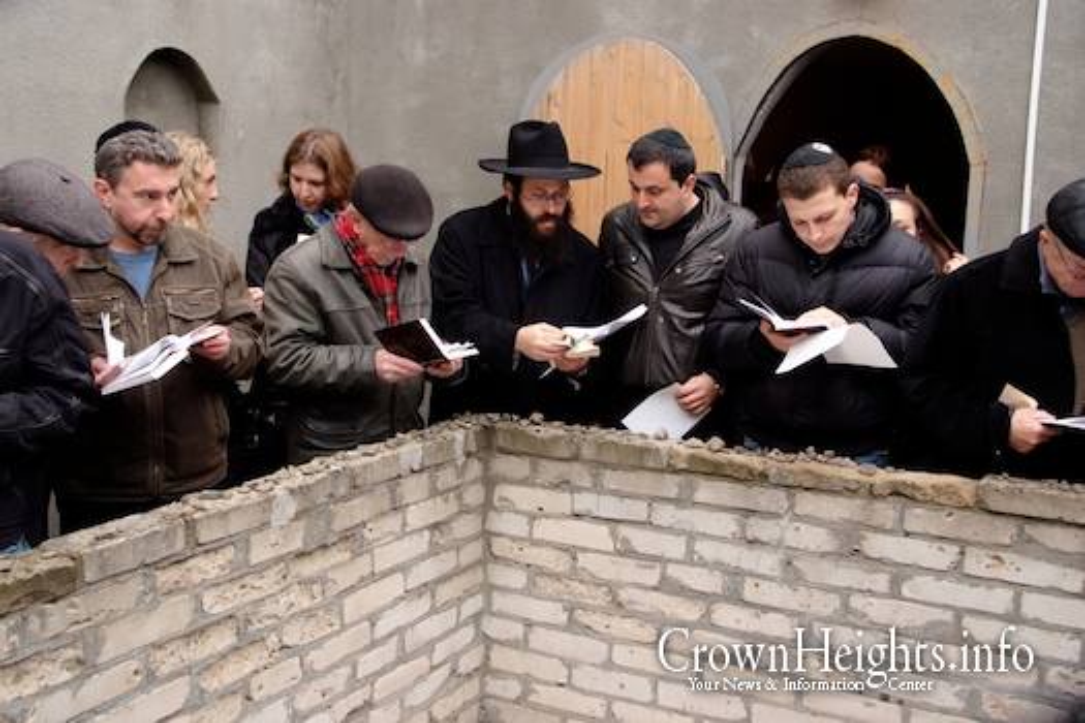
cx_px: 542
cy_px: 362
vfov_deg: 36.9
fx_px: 1085
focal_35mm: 36
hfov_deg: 53.1
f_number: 6.3
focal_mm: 24
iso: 800
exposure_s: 1/57
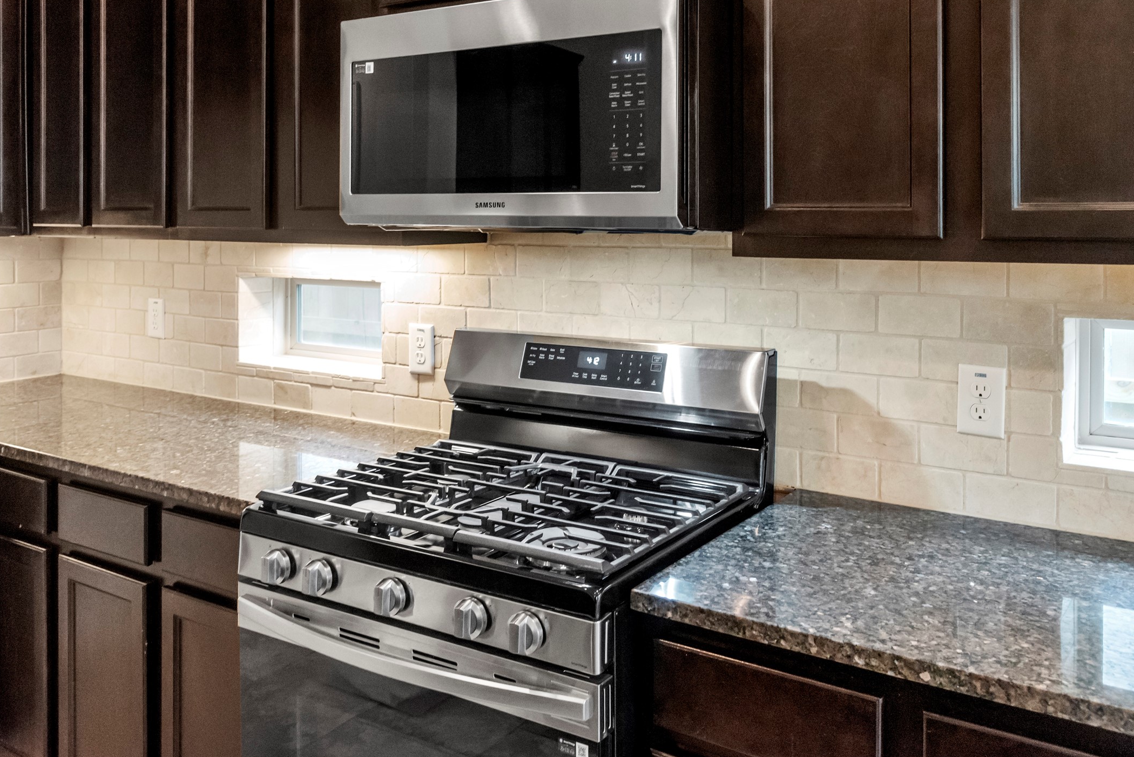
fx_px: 977
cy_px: 377
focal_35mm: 31
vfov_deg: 42.3
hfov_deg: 60.3
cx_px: 584
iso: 4000
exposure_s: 1/30
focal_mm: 30
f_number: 8
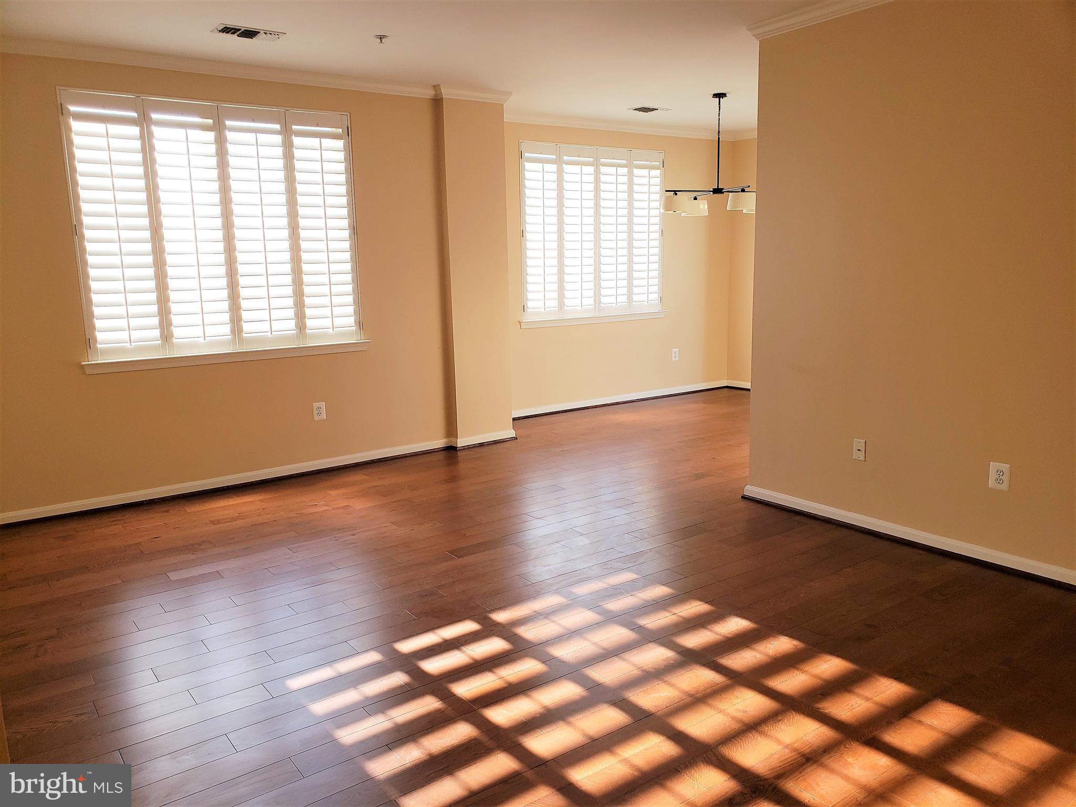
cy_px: 404
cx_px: 538
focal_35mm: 26
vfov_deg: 53.1
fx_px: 808
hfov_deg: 67.3
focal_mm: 4.3
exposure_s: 1/127
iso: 50
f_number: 2.4
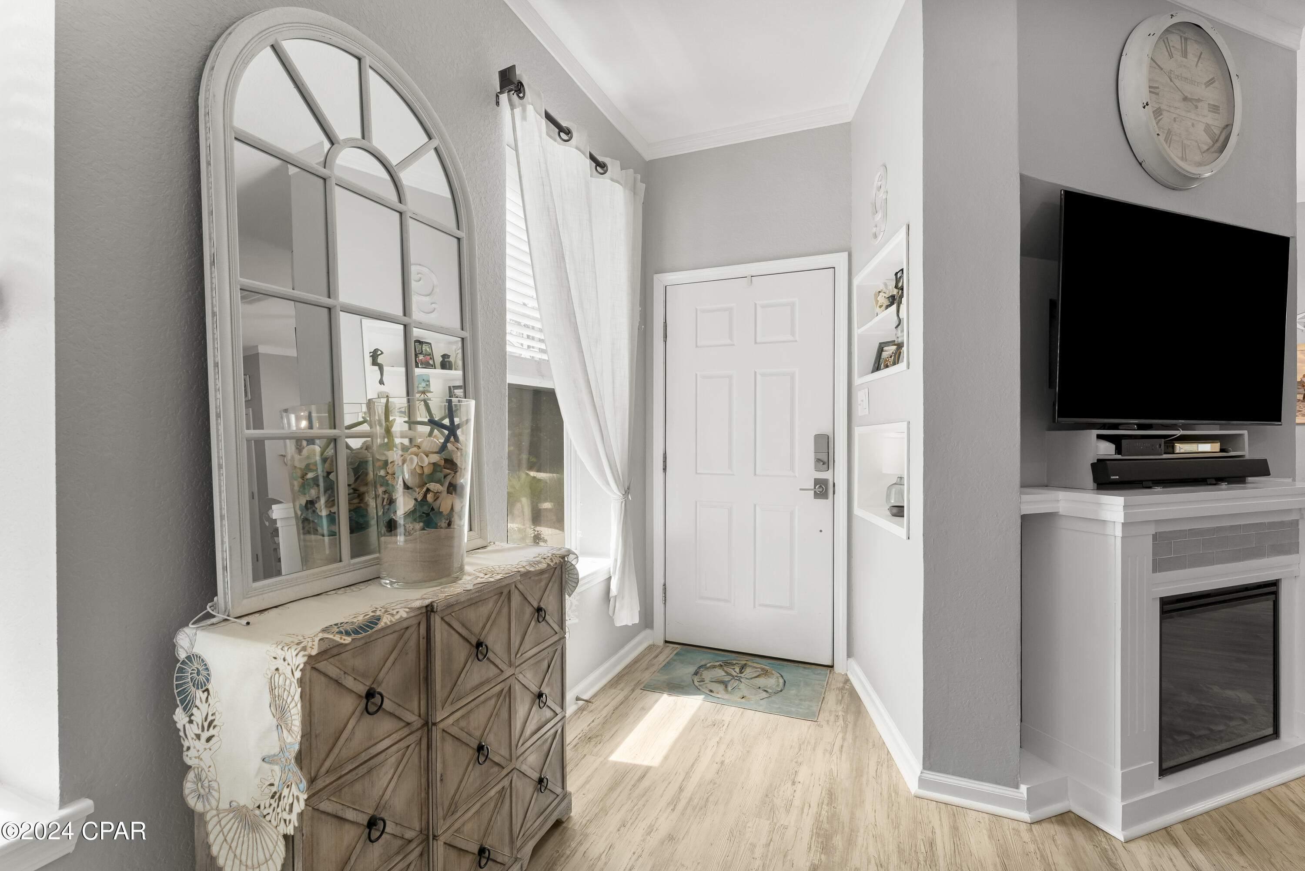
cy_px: 436
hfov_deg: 98.2
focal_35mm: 16
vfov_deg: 75.2
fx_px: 566
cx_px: 652
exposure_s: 1/30
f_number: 8
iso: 640
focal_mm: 15.6
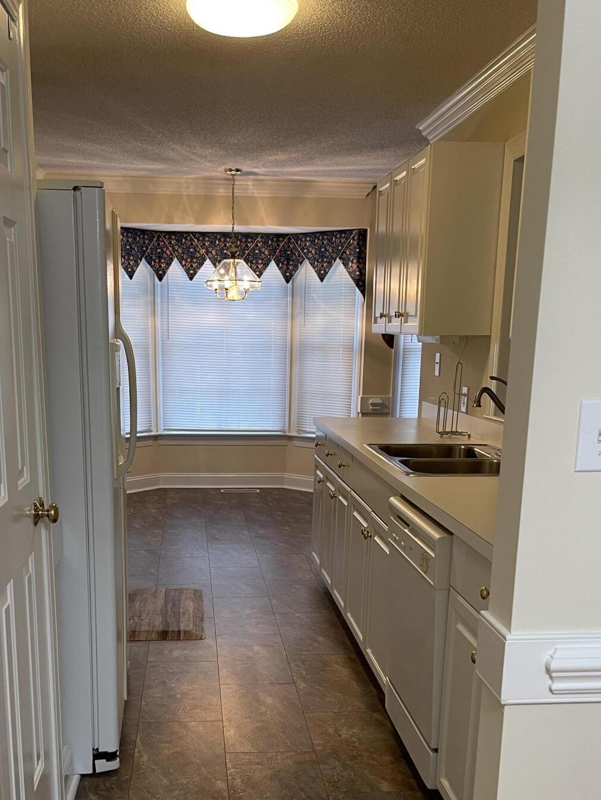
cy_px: 558
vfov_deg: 48.9
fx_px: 856
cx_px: 251
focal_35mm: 37
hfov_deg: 38.6
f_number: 1.6
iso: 125
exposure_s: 1/60
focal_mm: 5.1
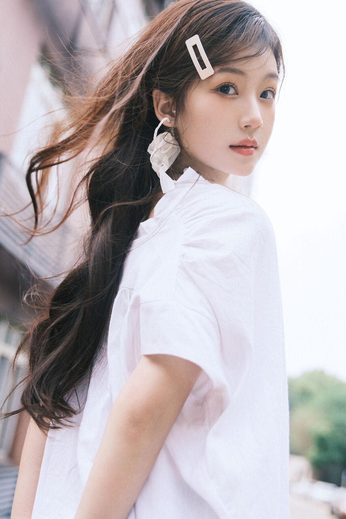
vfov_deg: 35.1
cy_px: 260
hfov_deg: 23.8
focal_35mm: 57
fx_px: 822
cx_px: 173
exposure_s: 1/320
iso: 1000
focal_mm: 38
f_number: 2.8
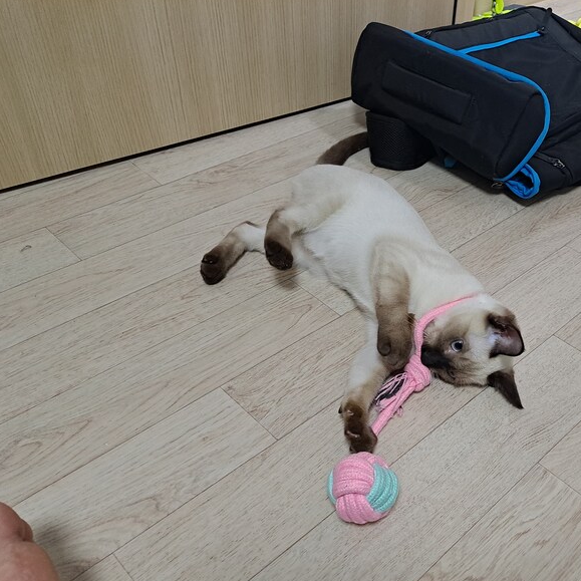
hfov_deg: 48.3
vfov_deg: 49.6
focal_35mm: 33
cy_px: 333
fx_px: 627
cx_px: 415
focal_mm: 5.23
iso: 320
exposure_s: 1/60
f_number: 1.8
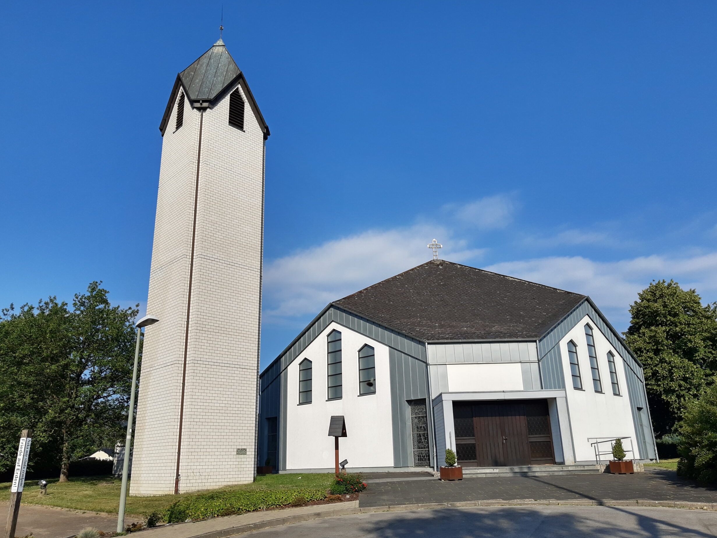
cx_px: 359
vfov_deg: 51.4
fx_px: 559
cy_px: 269
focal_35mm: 27
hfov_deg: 65.3
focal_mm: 4.75
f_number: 1.7
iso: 50
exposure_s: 1/8929
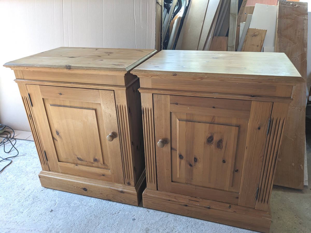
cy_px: 116
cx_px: 156
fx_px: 243
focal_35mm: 27
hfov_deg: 65.3
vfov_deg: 51.4
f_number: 1.73
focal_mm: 4.38
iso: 78
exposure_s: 1/99.9
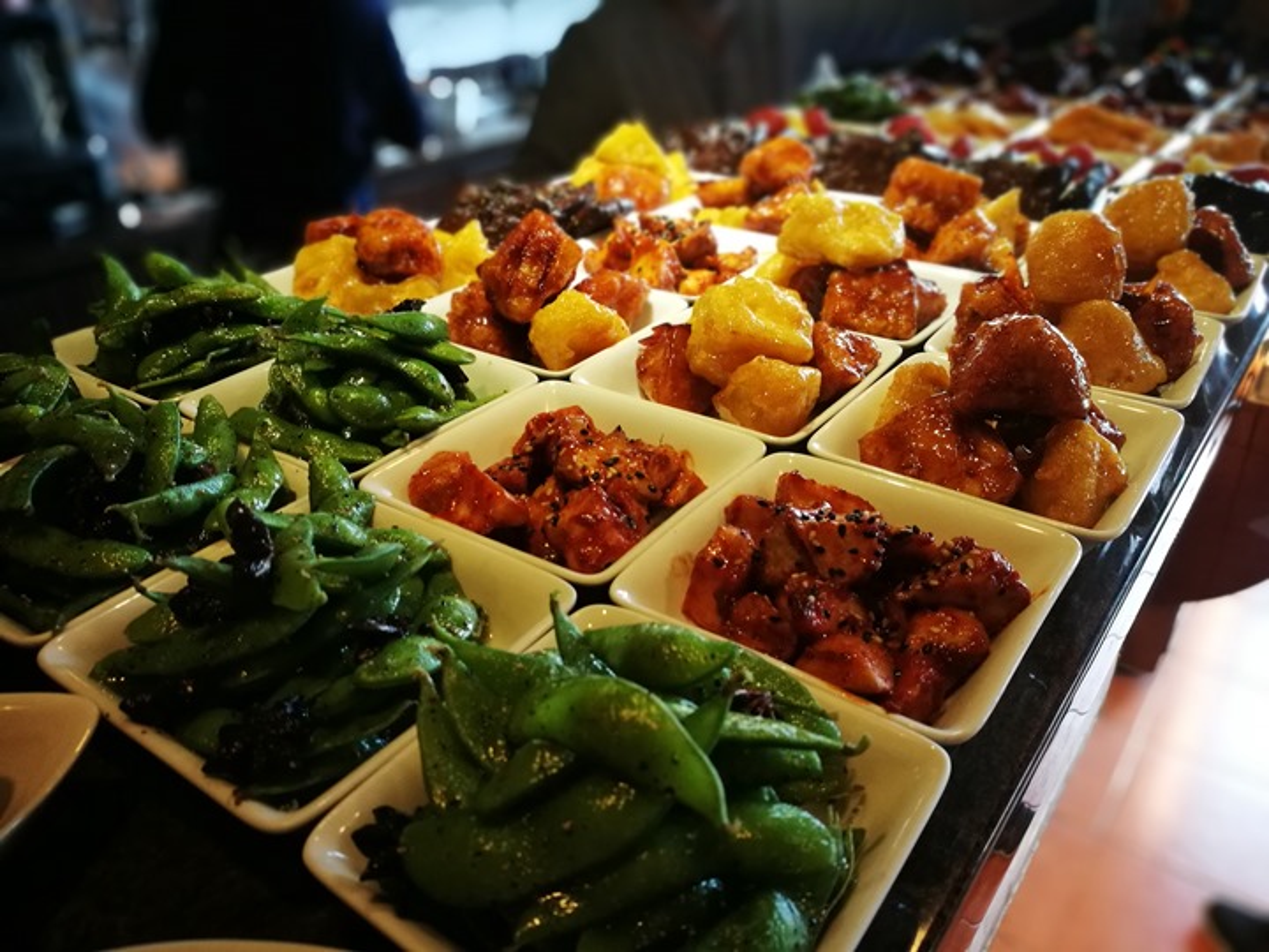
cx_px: 634
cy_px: 476
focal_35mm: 27
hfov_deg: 65.3
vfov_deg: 51.4
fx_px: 990
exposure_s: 1/30
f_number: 4
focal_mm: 4.5
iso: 320
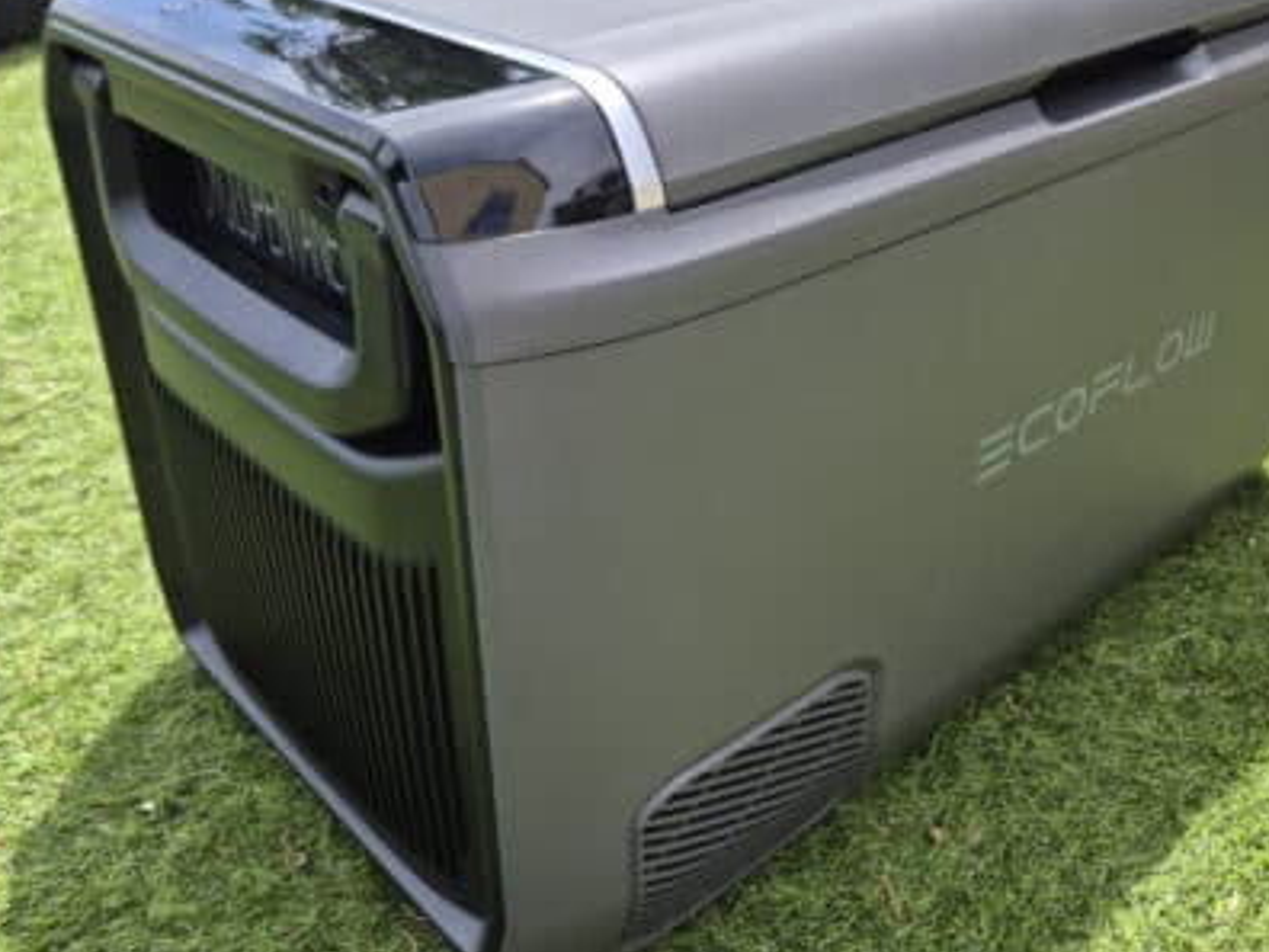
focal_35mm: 34
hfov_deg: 53.9
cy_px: 399
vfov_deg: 41.7
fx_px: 1246
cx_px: 687
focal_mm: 5.4
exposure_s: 1/730
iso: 25
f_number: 1.8
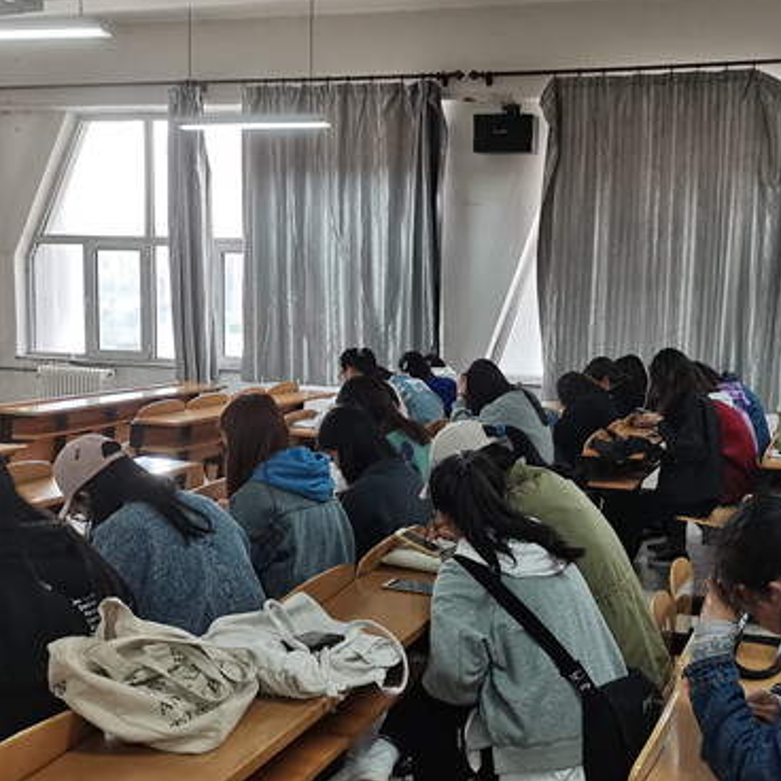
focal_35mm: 40
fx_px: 1021
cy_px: 427
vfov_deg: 41.8
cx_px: 507
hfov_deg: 41.4
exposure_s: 1/100
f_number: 1.8
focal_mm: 5.58
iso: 250
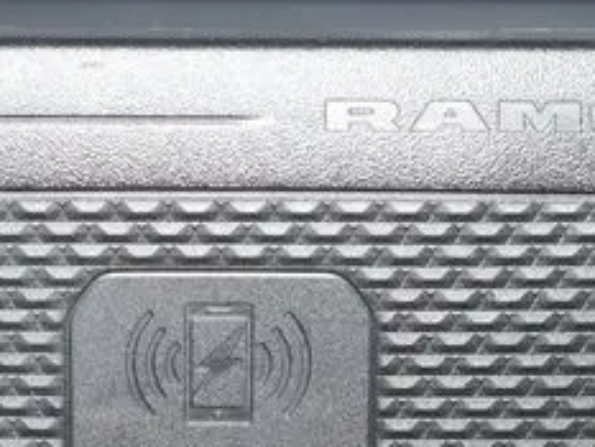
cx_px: 281
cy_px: 563
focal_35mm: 192
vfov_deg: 7.7
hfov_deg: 10.3
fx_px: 3302
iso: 200
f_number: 5.5
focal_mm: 35
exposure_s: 1/30
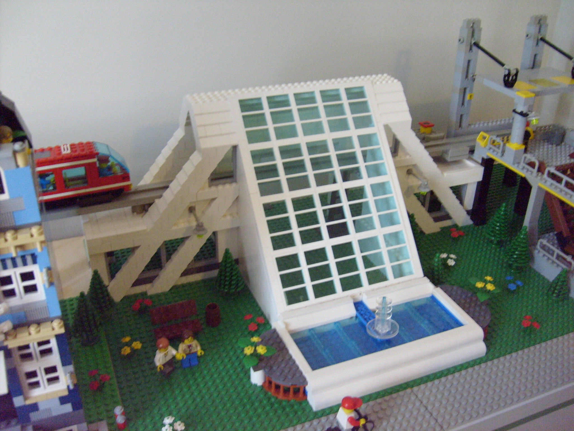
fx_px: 580
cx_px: 287
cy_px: 216
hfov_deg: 52.6
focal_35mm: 35
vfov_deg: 40.7
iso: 200
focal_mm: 5.8
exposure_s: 1/20
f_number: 2.8
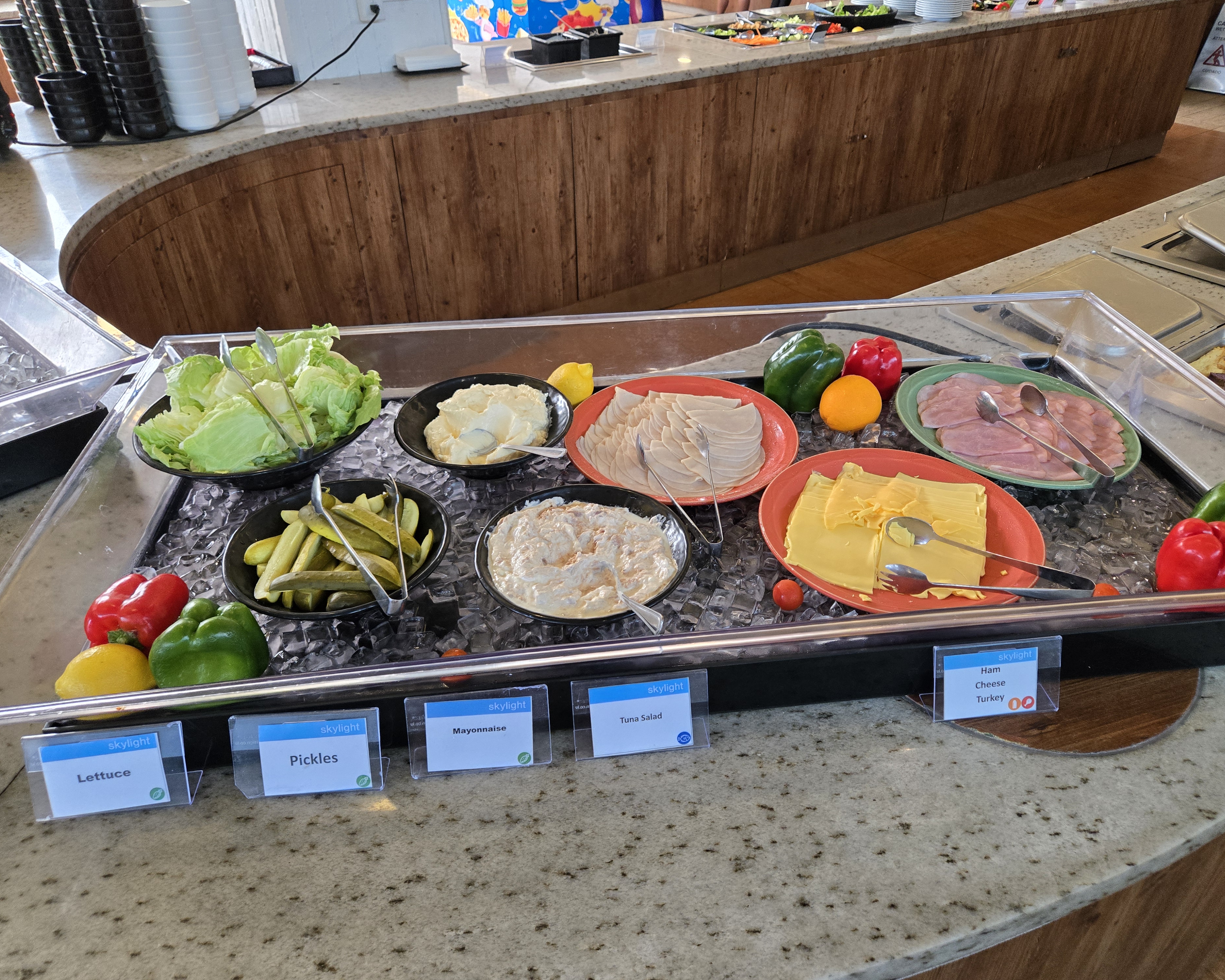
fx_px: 870
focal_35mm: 24
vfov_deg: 58.8
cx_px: 626
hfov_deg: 70.3
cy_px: 490
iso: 250
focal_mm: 5.4
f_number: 1.8
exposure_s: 1/120
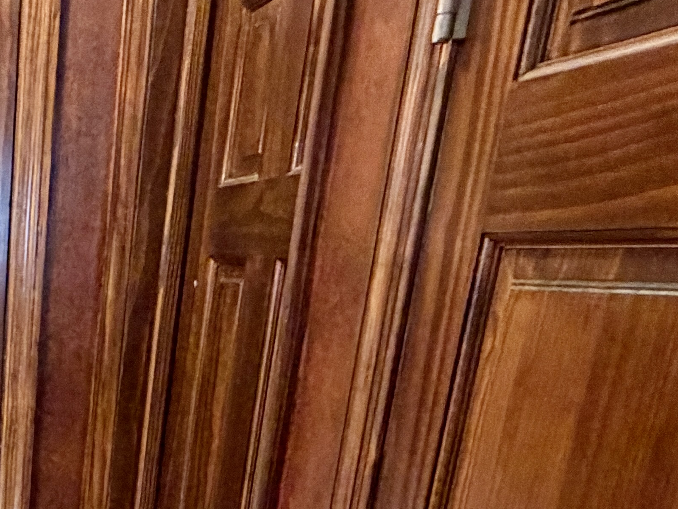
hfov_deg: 32.0
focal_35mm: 50
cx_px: -128
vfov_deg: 25.9
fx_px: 980
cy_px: 620
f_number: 2.2
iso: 400
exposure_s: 1/60
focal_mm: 2.22
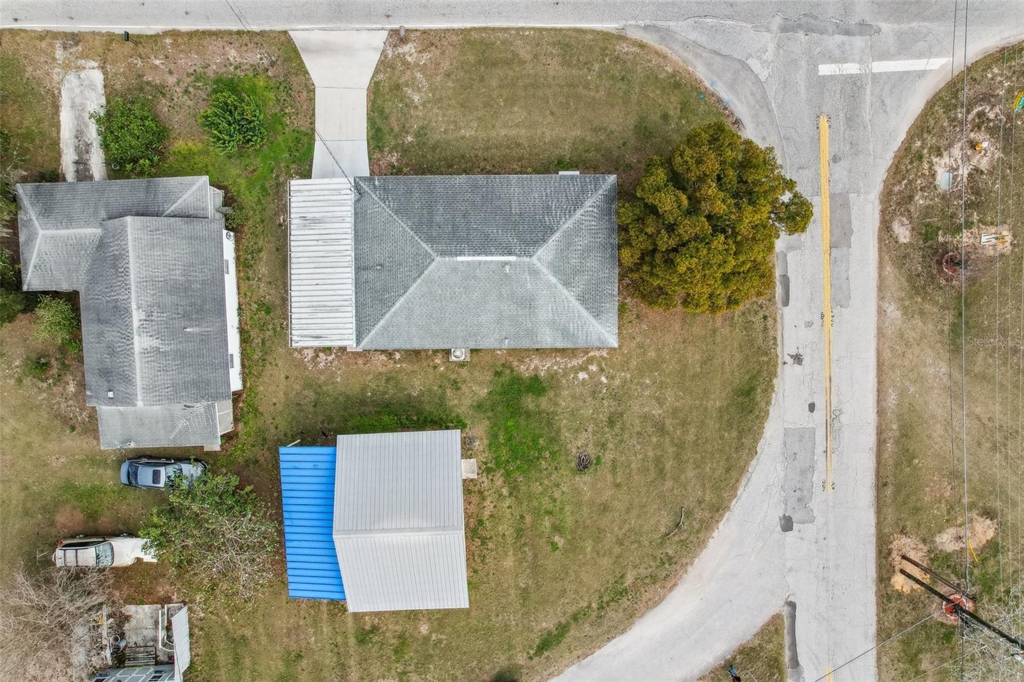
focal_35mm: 22
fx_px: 626
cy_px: 341
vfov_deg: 57.2
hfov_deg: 78.6
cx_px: 512
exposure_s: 1/1250
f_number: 2.8
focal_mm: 8.4
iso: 400
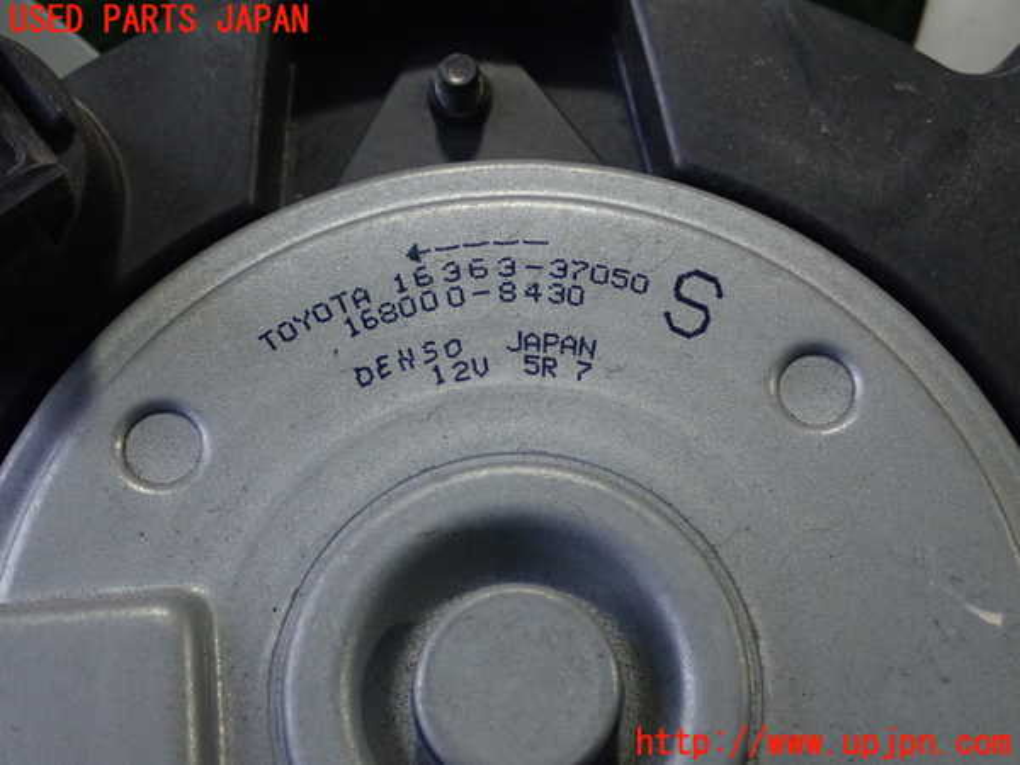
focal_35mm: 61
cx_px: 510
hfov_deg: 31.7
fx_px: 1797
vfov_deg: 24.0
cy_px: 382
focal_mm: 11.01
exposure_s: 1/60
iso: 400
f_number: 3.6
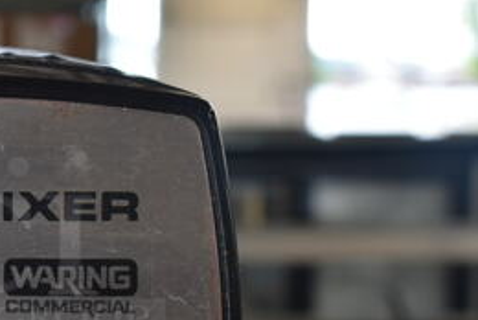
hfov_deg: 20.5
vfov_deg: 14.4
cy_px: 241
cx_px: -39
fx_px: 1265
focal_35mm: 95
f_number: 5.6
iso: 560
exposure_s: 1/60
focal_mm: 27
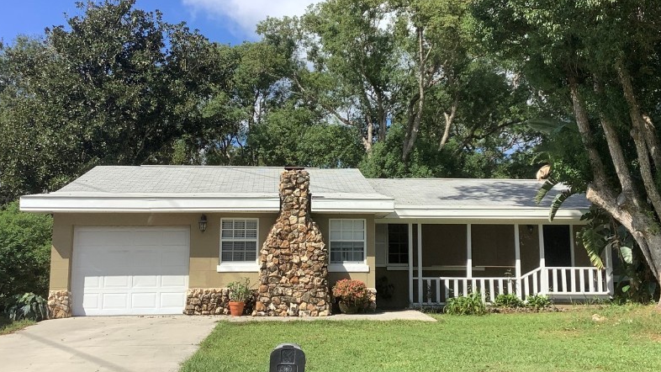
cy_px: 158
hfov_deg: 46.4
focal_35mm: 44
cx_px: 351
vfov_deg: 27.1
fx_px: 771
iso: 25
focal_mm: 3.3
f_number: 2.4
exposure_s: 1/1235
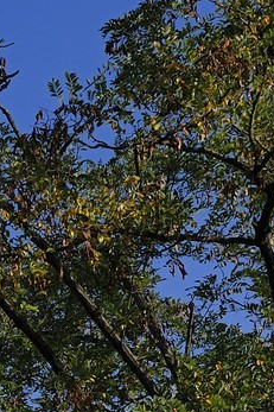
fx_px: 2000
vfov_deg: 10.8
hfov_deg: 7.5
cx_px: -266
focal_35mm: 175
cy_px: 807
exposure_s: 1/200
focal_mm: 38
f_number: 13
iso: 200
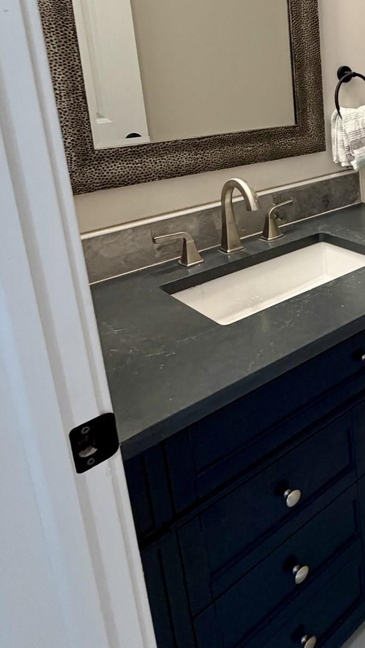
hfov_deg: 29.3
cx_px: 491
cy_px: 166
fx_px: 533
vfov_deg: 59.5
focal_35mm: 31
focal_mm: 2.22
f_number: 2.2
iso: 200
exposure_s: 1/60
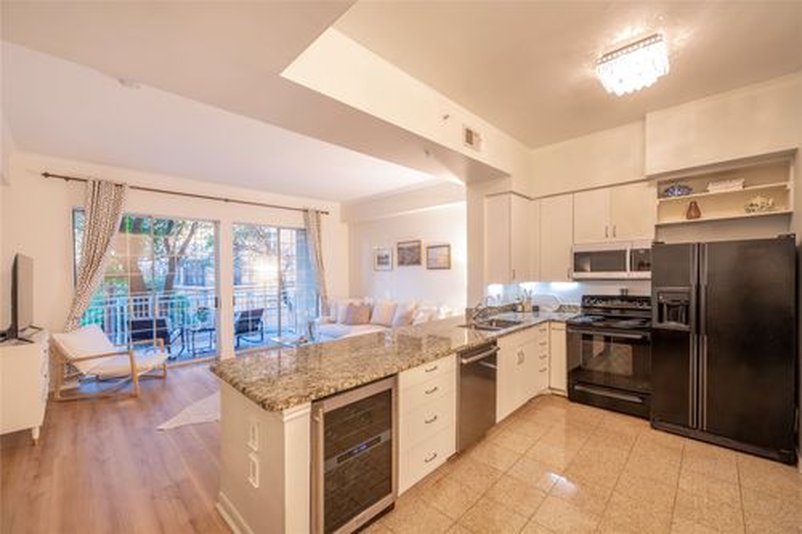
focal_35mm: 14
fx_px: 312
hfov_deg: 104.3
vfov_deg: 81.2
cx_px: 401
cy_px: 267
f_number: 4.5
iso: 800
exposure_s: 1/50
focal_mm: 14
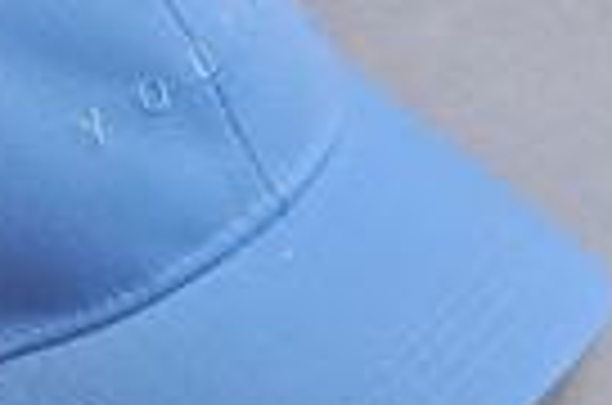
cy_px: 58
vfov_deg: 8.1
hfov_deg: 12.2
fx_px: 2849
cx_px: 40
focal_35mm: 168
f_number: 10
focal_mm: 38
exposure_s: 1/125
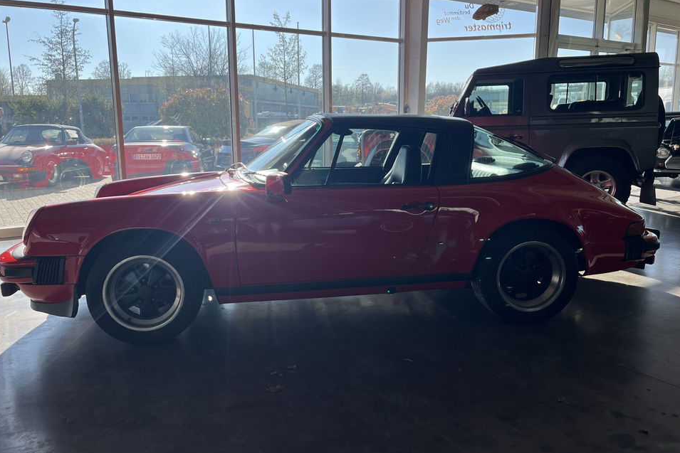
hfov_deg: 63.6
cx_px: 333
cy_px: 213
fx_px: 548
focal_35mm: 29
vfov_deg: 45.0
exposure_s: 1/1056
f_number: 1.6
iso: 50
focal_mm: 5.1
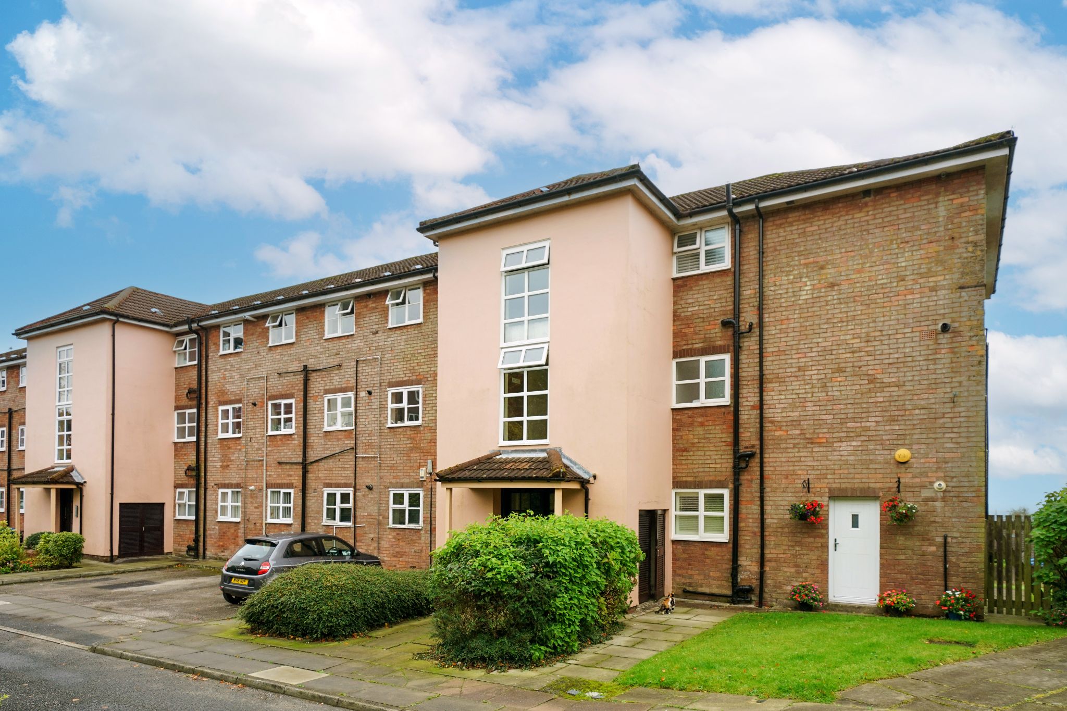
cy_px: 356
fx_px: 622
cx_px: 534
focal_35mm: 21
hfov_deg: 81.2
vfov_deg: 59.5
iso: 320
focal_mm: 21
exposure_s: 1/200
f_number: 5.6
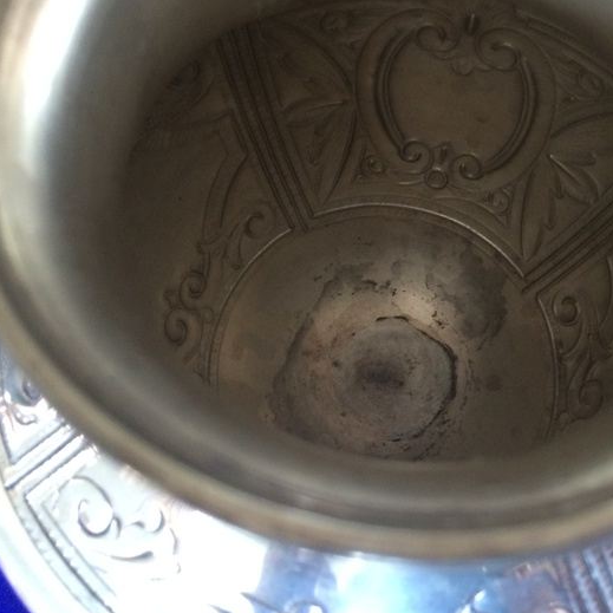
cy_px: 227
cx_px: 392
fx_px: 922
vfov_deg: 36.6
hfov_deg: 36.5
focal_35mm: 46
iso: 250
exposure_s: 1/30
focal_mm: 4.12
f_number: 2.2
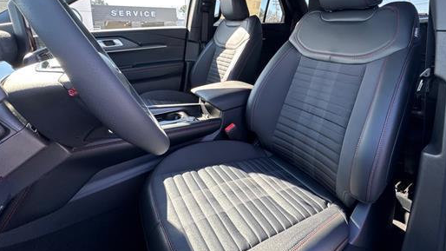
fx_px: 225
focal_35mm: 19
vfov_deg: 55.4
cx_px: 247
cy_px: 61
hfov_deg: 89.2
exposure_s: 1/99
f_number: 2.2
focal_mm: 2.22
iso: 64
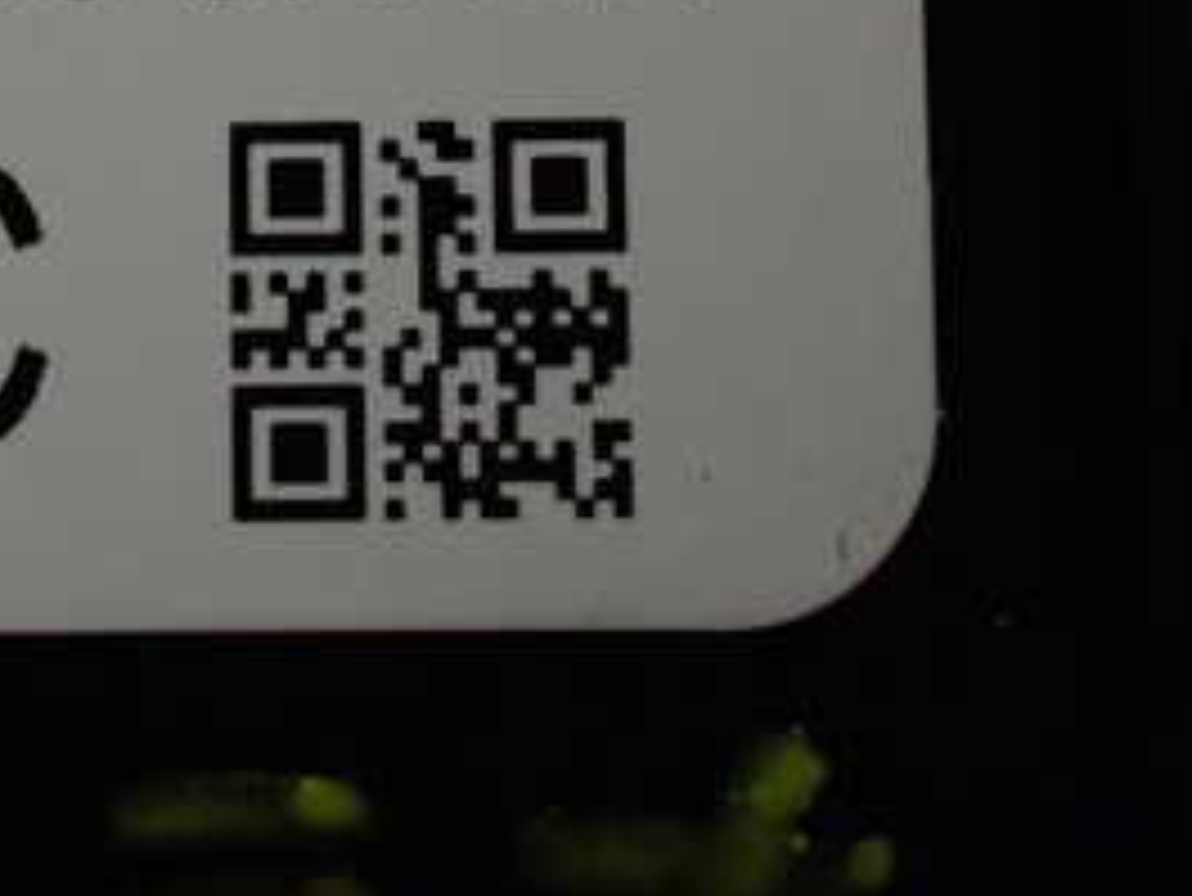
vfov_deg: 21.2
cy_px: 90
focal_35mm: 68
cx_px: 193
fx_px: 2343
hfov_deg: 27.8
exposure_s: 1/100
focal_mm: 5.4
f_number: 2.3
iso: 800
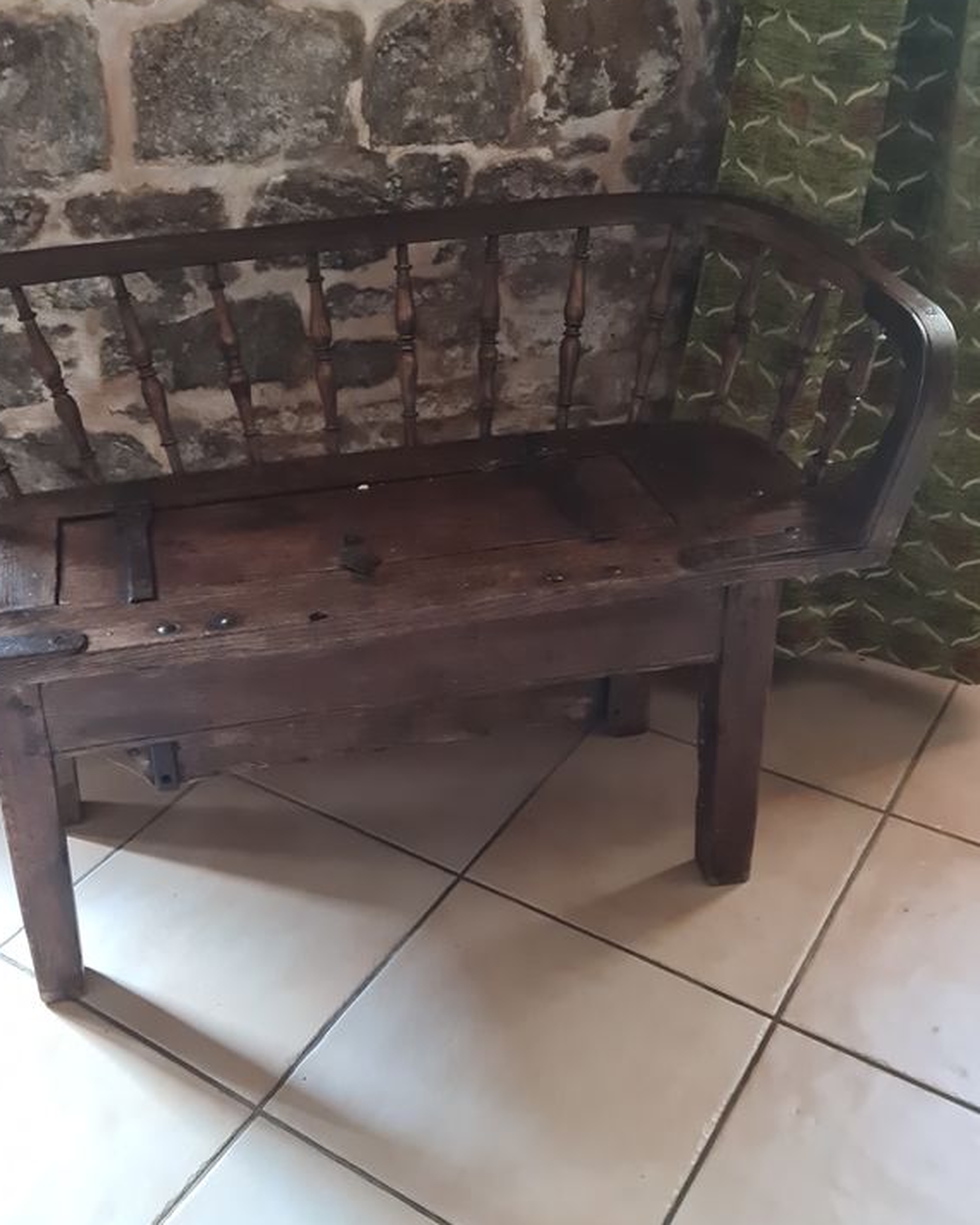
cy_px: 533
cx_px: 401
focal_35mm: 37
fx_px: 1341
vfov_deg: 48.9
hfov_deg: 40.0
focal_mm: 5.9
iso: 800
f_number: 2
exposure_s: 1/50
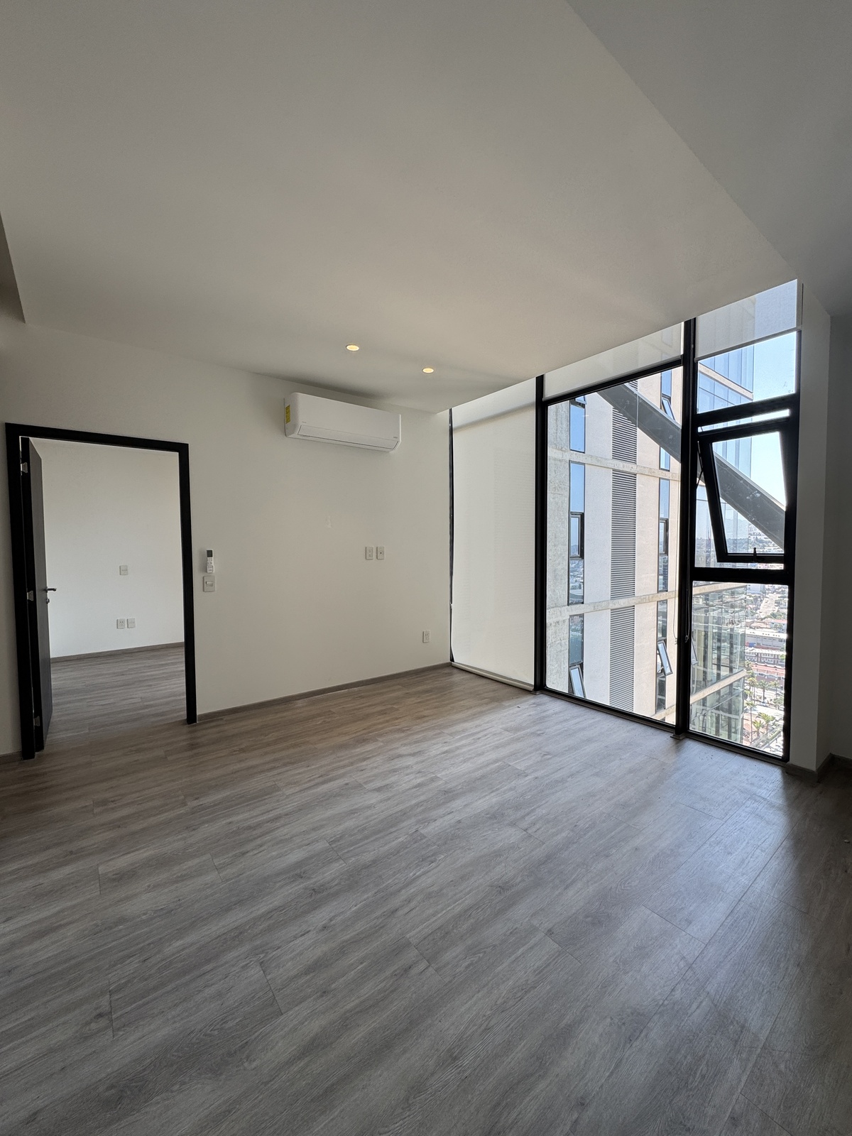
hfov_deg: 85.7
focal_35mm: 14
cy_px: 568
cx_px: 426
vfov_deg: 102.1
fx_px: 459
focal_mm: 2.22
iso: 40
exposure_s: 1/174
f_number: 2.2
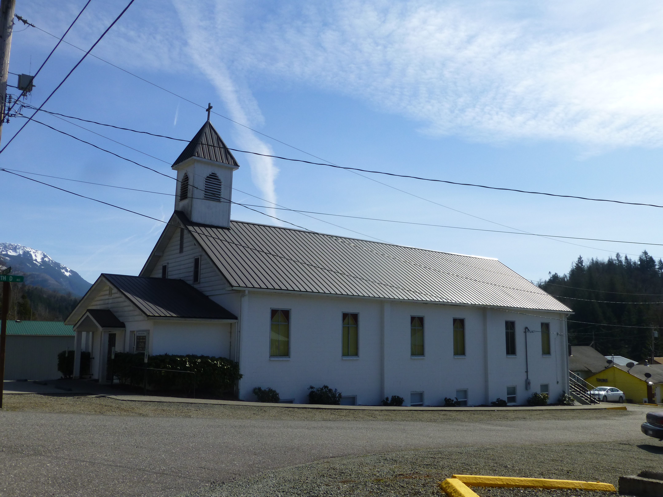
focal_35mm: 30
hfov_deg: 60.0
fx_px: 575
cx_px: 332
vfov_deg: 46.8
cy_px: 248
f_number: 4
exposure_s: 1/1000
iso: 100
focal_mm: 5.4
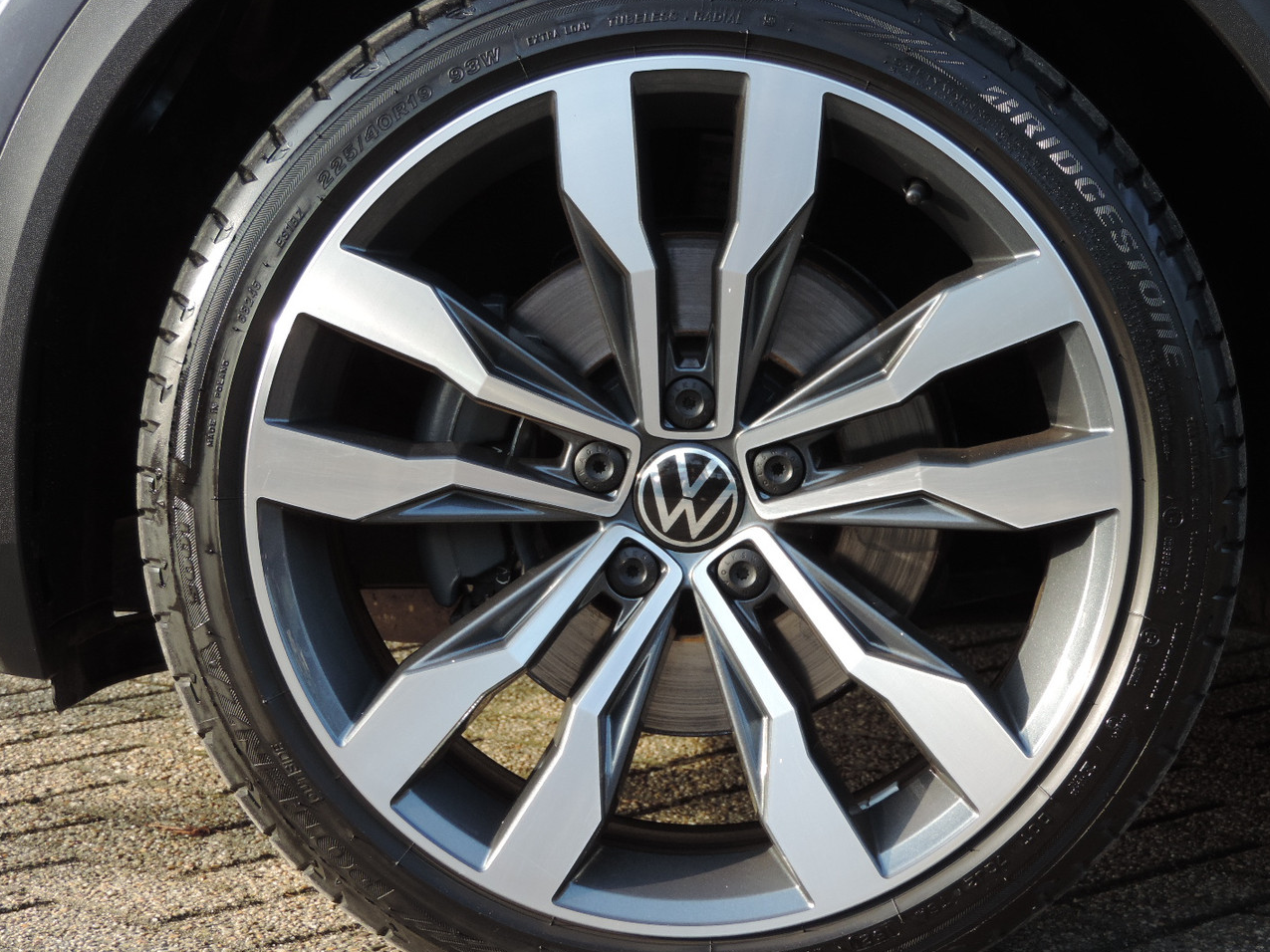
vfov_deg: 15.4
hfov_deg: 20.4
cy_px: 516
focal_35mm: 96
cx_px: 682
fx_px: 3522
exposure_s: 1/100
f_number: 4
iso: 90
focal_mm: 15.1
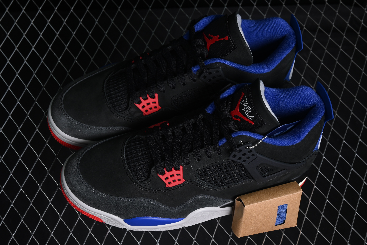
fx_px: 765
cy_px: 122
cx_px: 184
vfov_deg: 18.2
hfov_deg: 27.0
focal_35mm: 75
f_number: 6.3
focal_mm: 50
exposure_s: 1/50
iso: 160
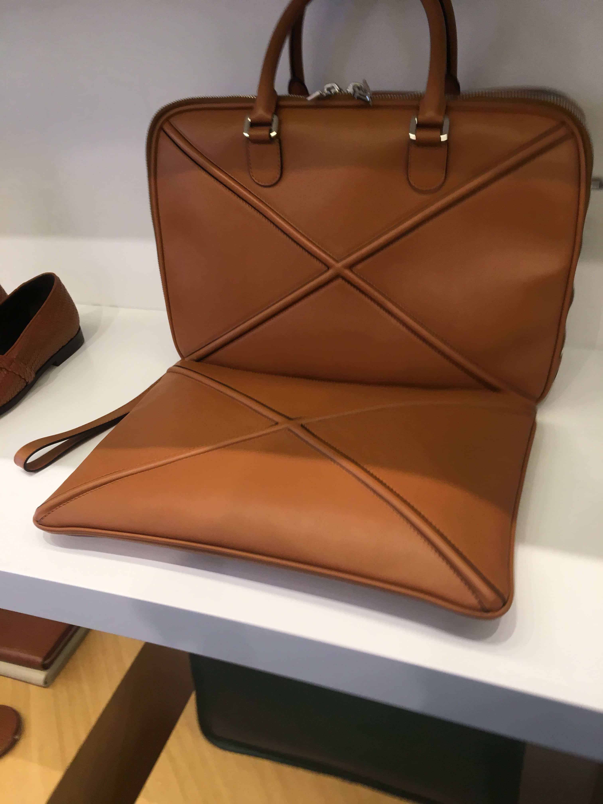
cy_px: 402
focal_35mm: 29
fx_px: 674
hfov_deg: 48.2
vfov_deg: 61.7
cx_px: 302
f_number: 2.2
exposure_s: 1/30
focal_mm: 4.2
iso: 25
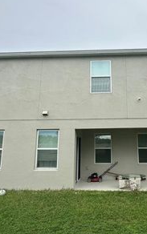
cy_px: 114
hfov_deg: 45.2
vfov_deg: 68.3
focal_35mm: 27
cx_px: 101
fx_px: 173
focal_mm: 2.22
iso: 40
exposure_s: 1/513
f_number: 2.2
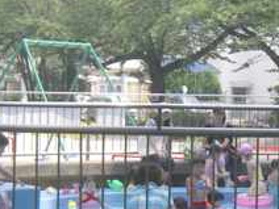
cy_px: 107
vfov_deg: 9.7
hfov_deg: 12.8
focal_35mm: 153
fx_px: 1233
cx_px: 228
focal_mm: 11.9
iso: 64
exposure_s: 1/320
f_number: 3.8
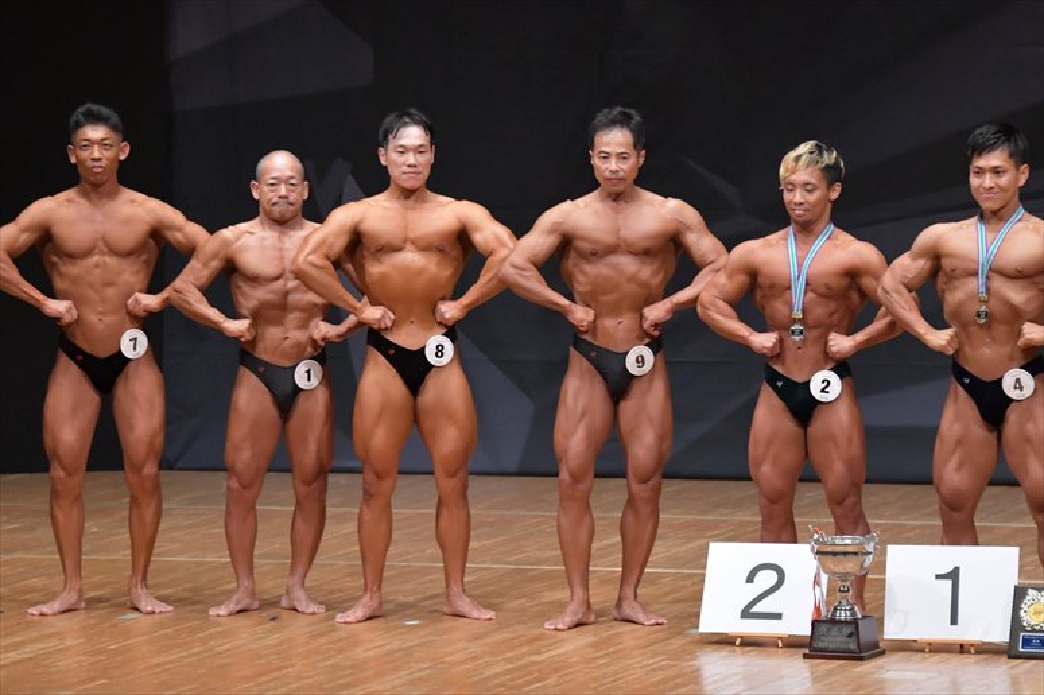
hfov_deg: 8.1
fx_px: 7391
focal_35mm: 255
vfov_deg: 5.4
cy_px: 348
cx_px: 522
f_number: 5.6
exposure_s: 1/400
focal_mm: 170
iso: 6400
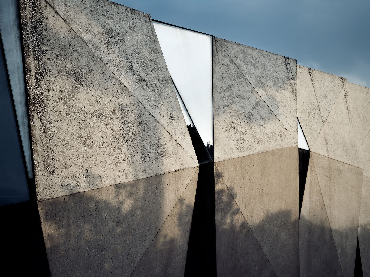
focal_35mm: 55
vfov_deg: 26.6
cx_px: 204
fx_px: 588
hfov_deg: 34.9
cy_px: 136
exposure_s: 1/125
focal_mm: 50
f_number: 6.3
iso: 100
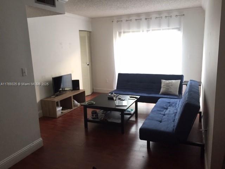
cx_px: 112
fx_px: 188
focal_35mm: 29
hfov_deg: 61.7
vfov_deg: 48.2
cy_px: 84
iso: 100
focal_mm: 4.15
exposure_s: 1/30
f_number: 2.2
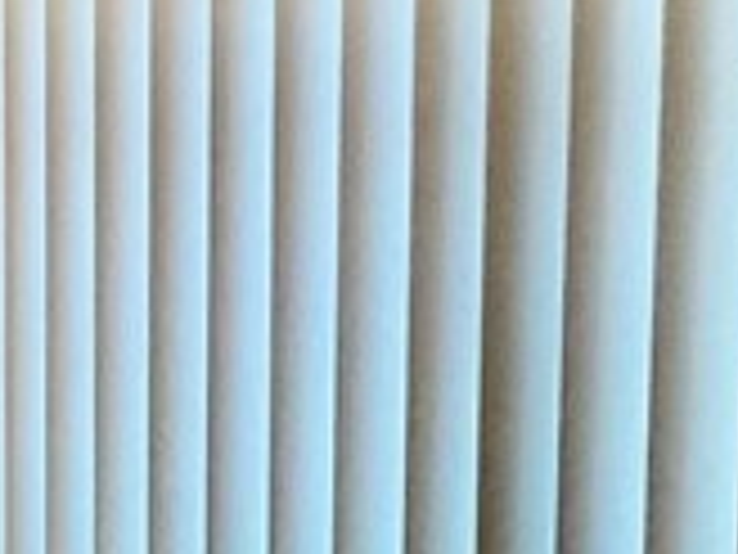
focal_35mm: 81
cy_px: 419
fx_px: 1727
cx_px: -814
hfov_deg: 16.7
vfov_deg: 18.1
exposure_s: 1/120
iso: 125
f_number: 1.8
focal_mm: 1.57
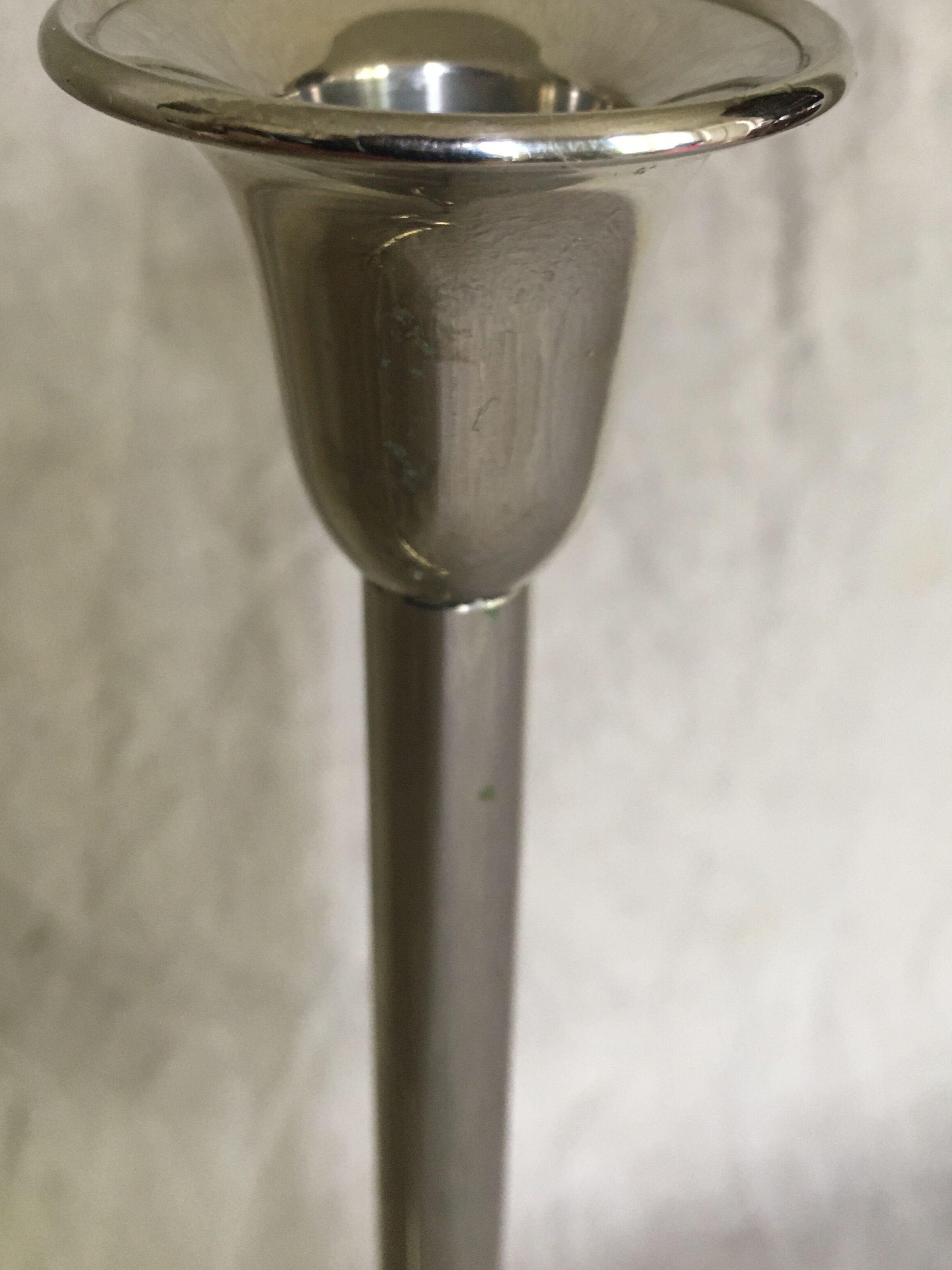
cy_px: 519
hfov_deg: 39.6
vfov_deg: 51.1
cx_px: 525
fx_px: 1320
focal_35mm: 36
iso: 160
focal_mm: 4.15
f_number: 2.2
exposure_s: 1/33
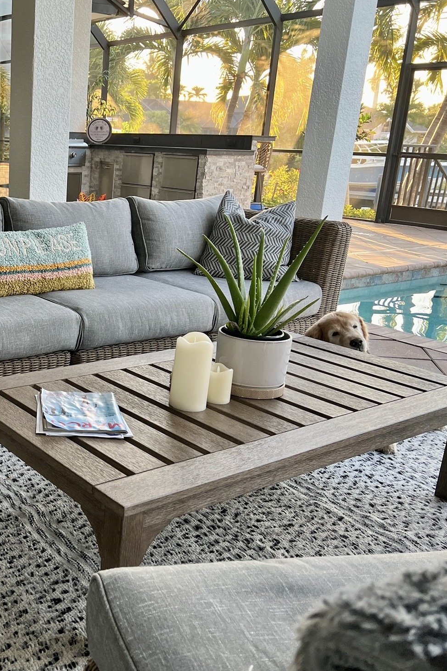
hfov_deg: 33.3
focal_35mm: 37
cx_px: 15
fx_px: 689
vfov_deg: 51.9
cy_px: 330
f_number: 1.5
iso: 125
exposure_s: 1/121
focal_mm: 5.7
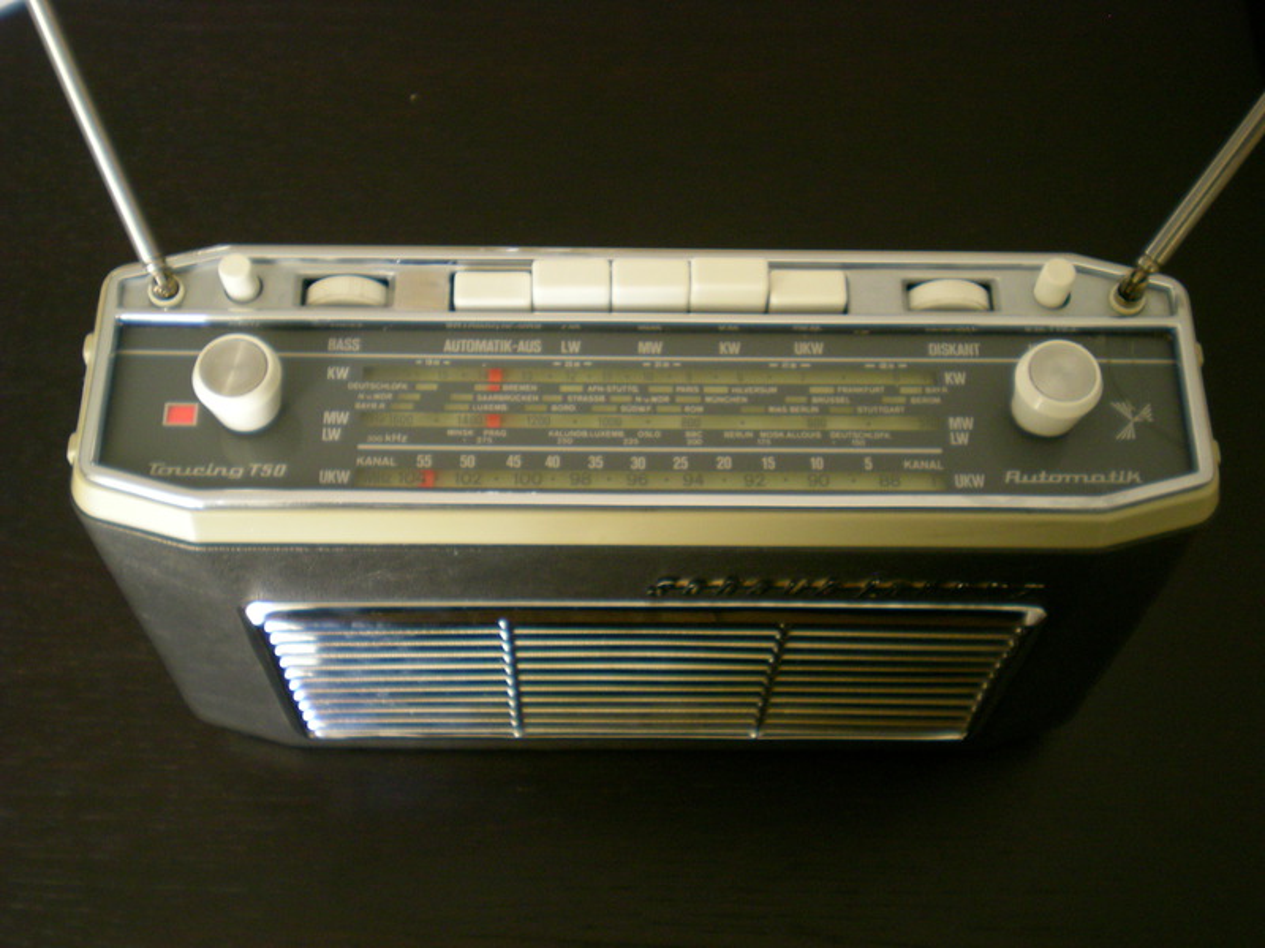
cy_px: 474
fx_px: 1608
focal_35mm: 44
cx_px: 632
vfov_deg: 32.9
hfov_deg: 42.9
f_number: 3.5
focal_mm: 7.4
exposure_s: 1/19.1
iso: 200
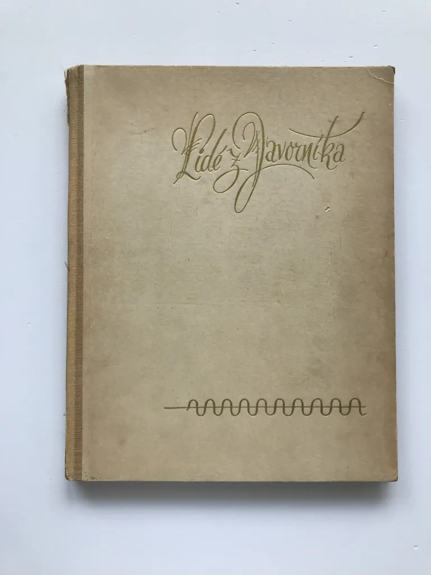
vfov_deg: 63.4
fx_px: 465
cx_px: 216
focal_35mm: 28
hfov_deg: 49.7
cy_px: 288
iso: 20
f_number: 1.8
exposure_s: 1/183
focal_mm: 3.99
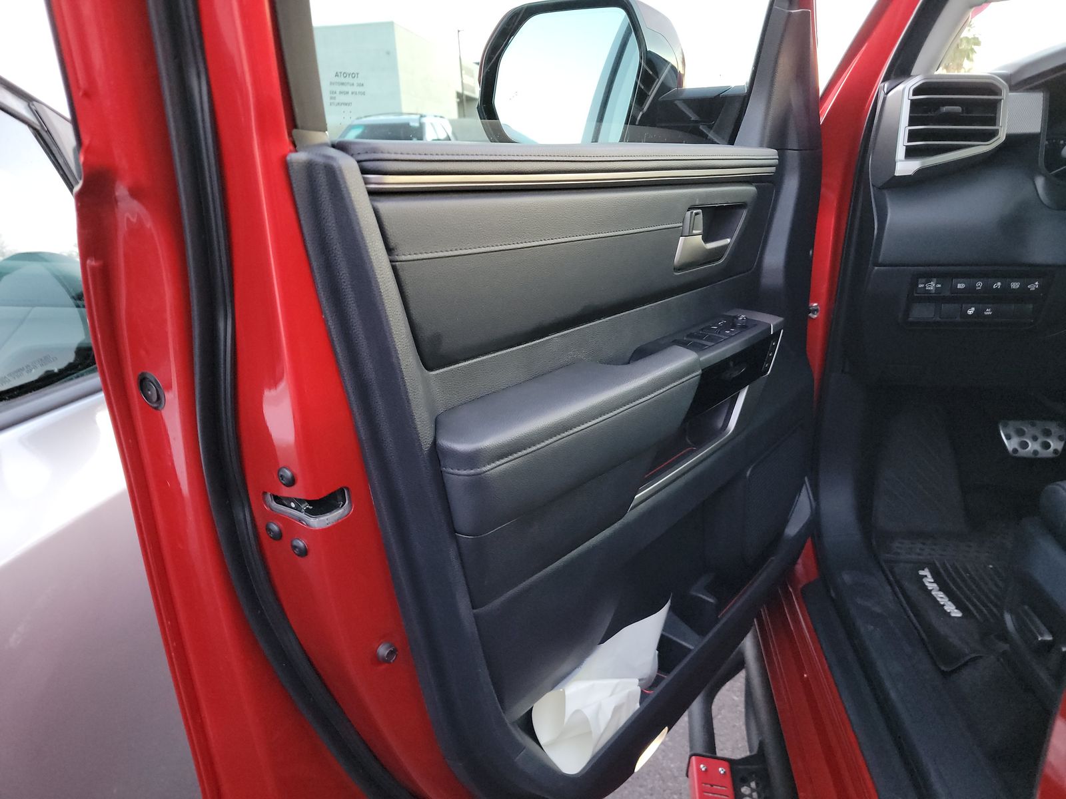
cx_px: 533
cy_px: 400
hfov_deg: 71.6
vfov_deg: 56.8
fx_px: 739
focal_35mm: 24
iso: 1267
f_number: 1.8
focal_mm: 6.7
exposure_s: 1/59
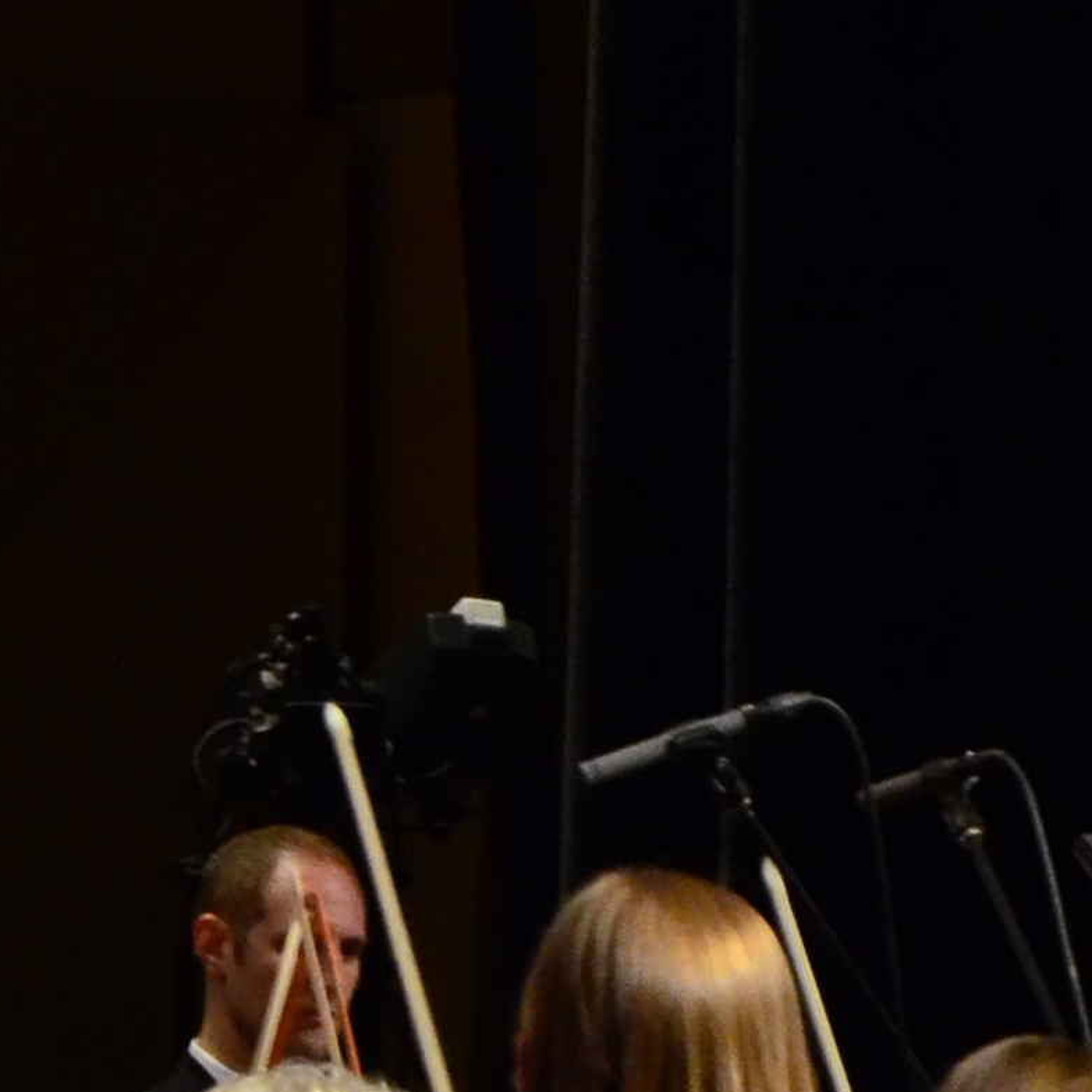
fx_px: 29968
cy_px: 745
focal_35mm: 840
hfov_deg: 2.1
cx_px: 2007
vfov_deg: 2.1
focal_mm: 105
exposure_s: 1/100
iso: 2500
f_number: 5.6
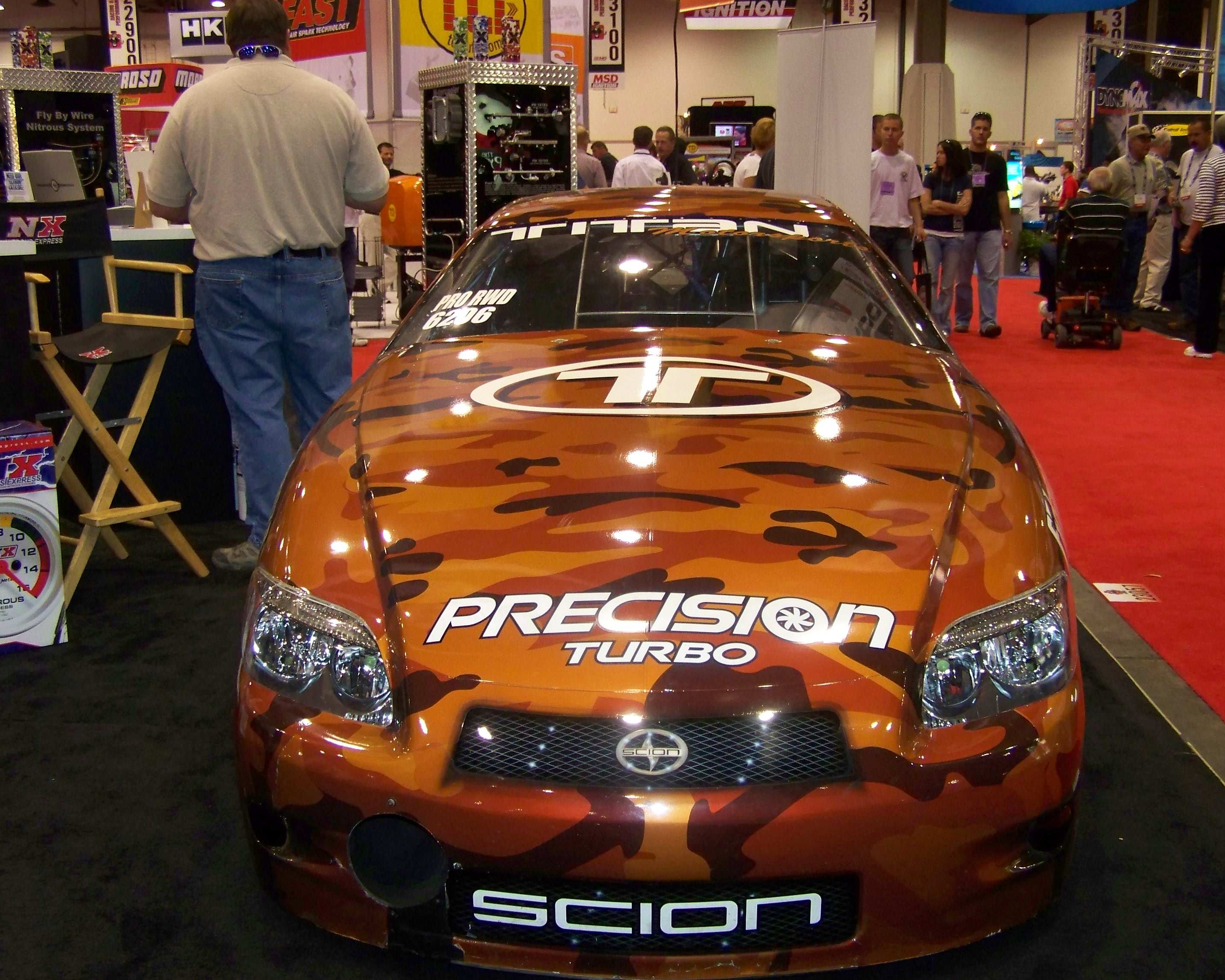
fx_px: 1450
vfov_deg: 37.3
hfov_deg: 45.8
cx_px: 631
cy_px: 489
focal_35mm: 40
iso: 200
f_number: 2.8
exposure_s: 1/50
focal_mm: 6.3
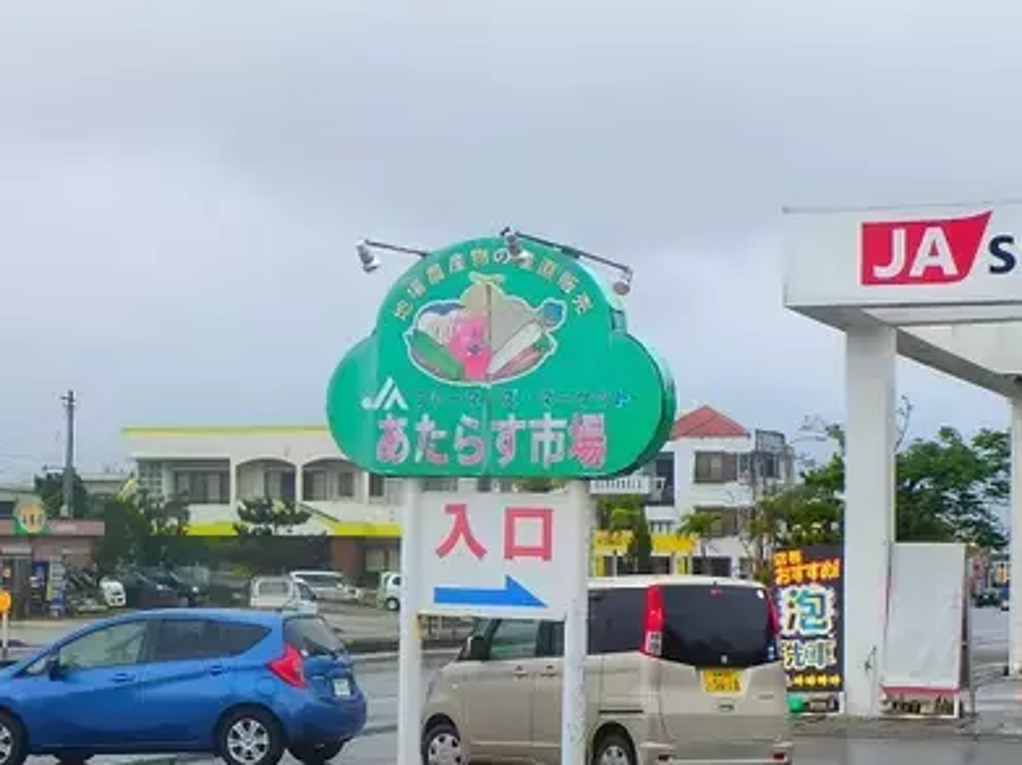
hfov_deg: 28.1
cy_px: 538
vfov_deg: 21.2
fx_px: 2037
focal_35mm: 69
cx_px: 439
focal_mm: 8.1
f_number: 5.2
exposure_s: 1/320
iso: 125
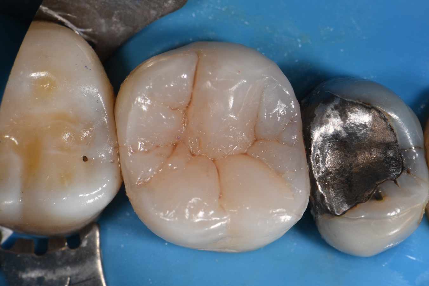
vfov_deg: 8.7
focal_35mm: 157
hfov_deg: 13.1
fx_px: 1870
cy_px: 143
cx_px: 214
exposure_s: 1/160
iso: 200
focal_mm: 105
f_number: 32
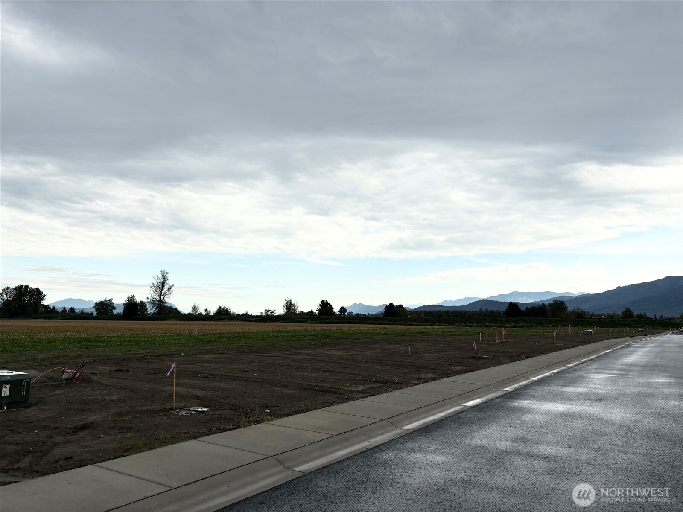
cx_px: 342
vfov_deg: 53.1
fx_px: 513
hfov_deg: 67.3
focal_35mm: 26
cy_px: 256
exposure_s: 1/2208
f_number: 1.6
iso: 50
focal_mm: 5.96
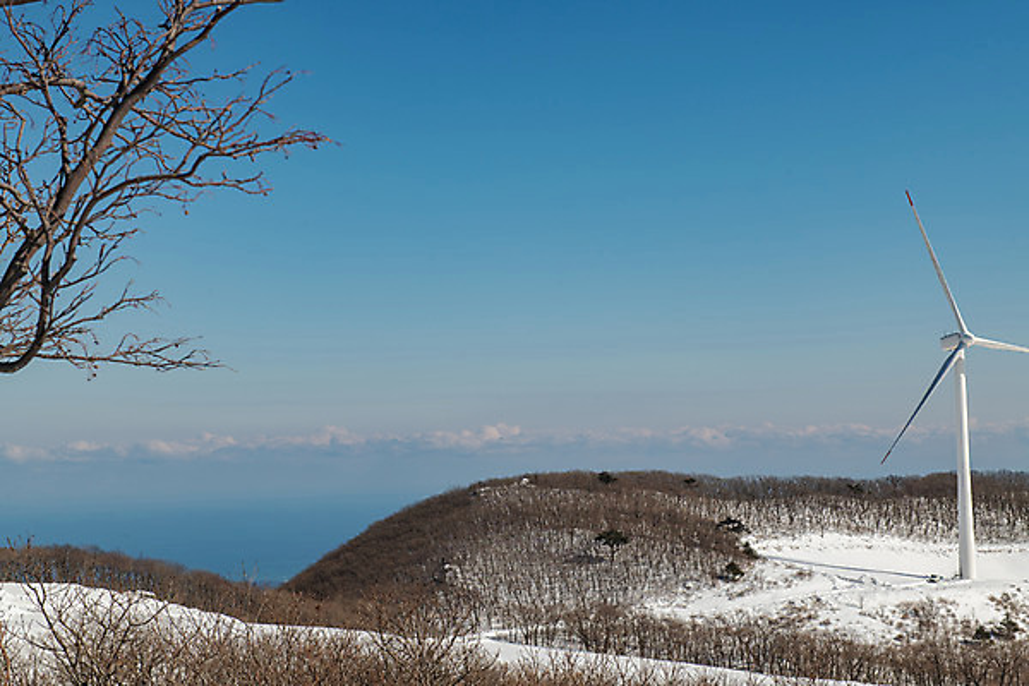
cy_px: 343
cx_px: 514
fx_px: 2001
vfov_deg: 19.5
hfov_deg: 28.8
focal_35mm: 70
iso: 100
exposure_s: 1/500
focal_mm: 70
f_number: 13
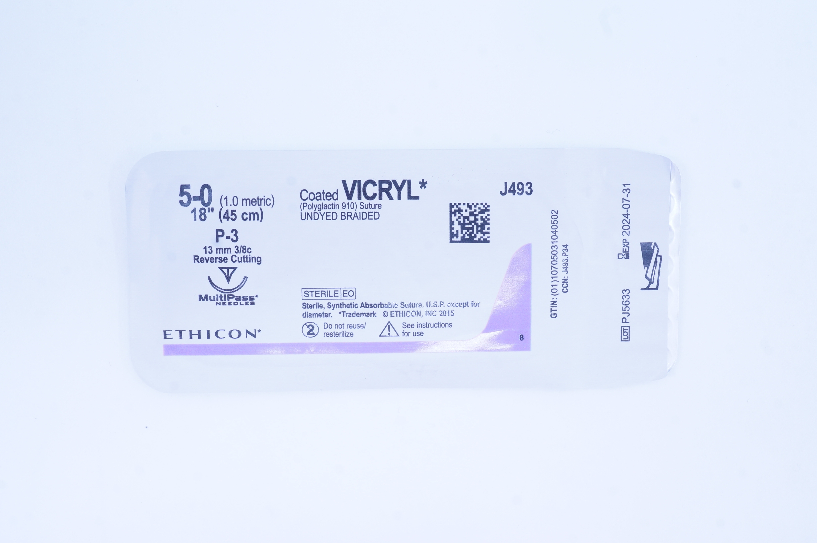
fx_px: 918
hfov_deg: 48.0
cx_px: 408
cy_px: 272
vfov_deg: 32.9
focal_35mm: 40
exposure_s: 1/10
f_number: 13
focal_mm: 27
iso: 400
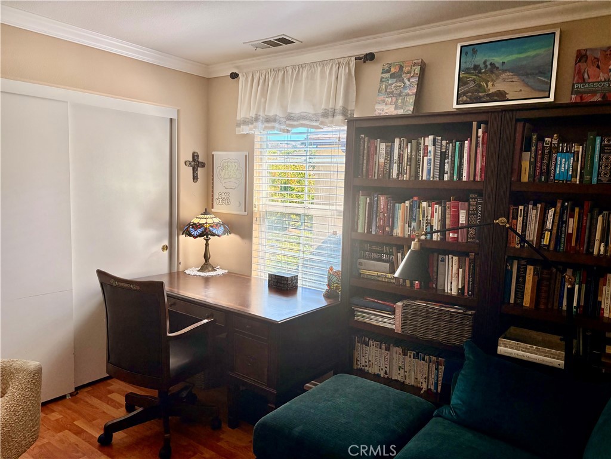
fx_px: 459
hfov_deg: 67.3
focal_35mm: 26
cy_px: 230
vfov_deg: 53.1
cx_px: 306
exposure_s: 1/241
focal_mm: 5.96
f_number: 1.6
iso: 125
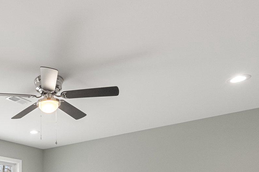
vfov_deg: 29.7
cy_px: 203
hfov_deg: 44.9
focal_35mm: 39
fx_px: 281
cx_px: 25
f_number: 8
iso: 640
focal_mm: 10
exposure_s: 1/20
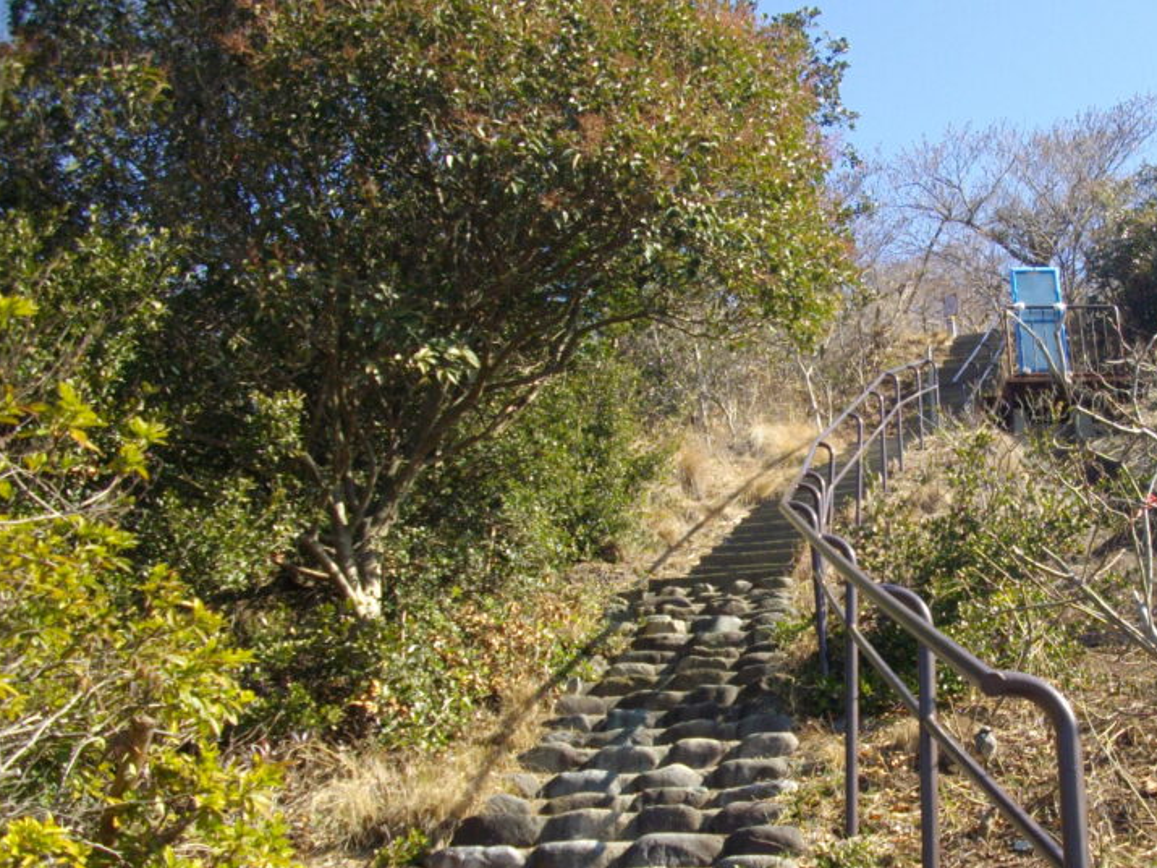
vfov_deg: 27.4
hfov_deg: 35.6
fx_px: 1771
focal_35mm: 53
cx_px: 816
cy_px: 531
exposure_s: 1/160
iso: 100
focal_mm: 6.2
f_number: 5.6
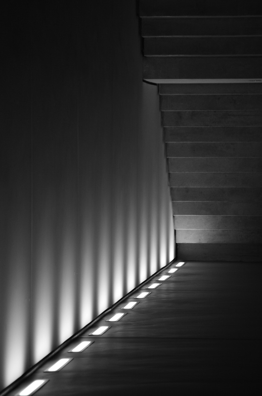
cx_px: 131
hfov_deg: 6.1
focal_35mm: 225
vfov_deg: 9.2
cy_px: 198
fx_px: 2467
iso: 500
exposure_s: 1/40
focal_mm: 150
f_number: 5.6
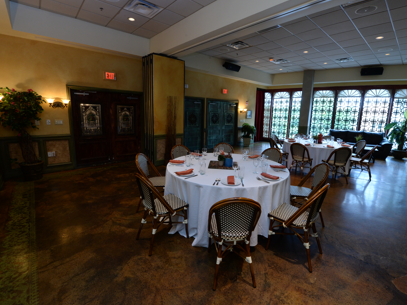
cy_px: 146
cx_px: 213
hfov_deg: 94.4
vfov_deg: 78.1
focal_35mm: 16
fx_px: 188
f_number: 14
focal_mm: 14
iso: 800
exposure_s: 1/5
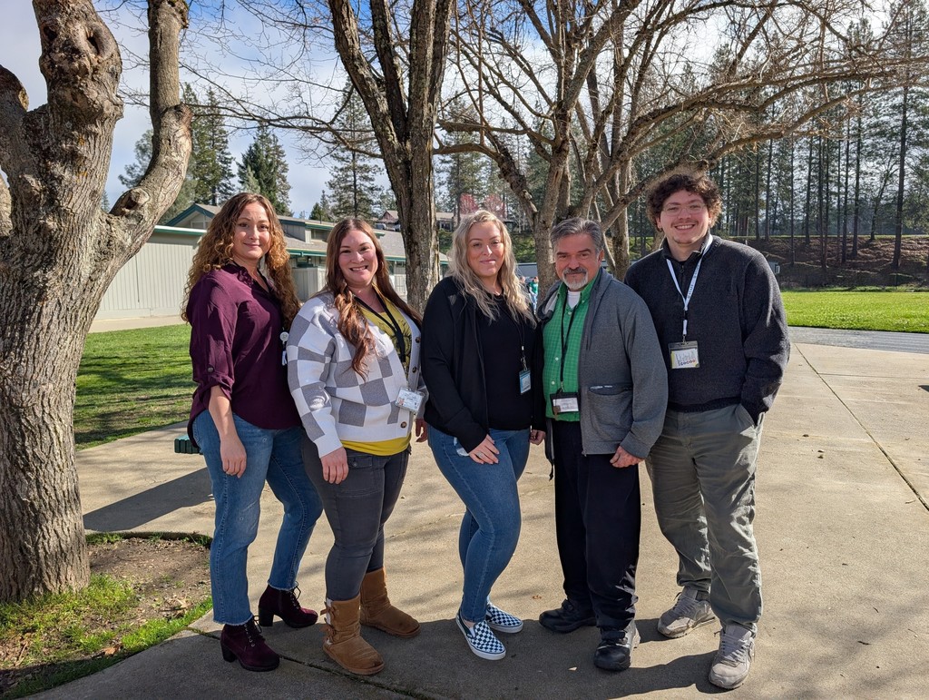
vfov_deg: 56.9
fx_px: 645
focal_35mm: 24
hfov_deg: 71.5
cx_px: 464
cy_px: 350
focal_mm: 6.9
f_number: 1.68
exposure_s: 1/739
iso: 22
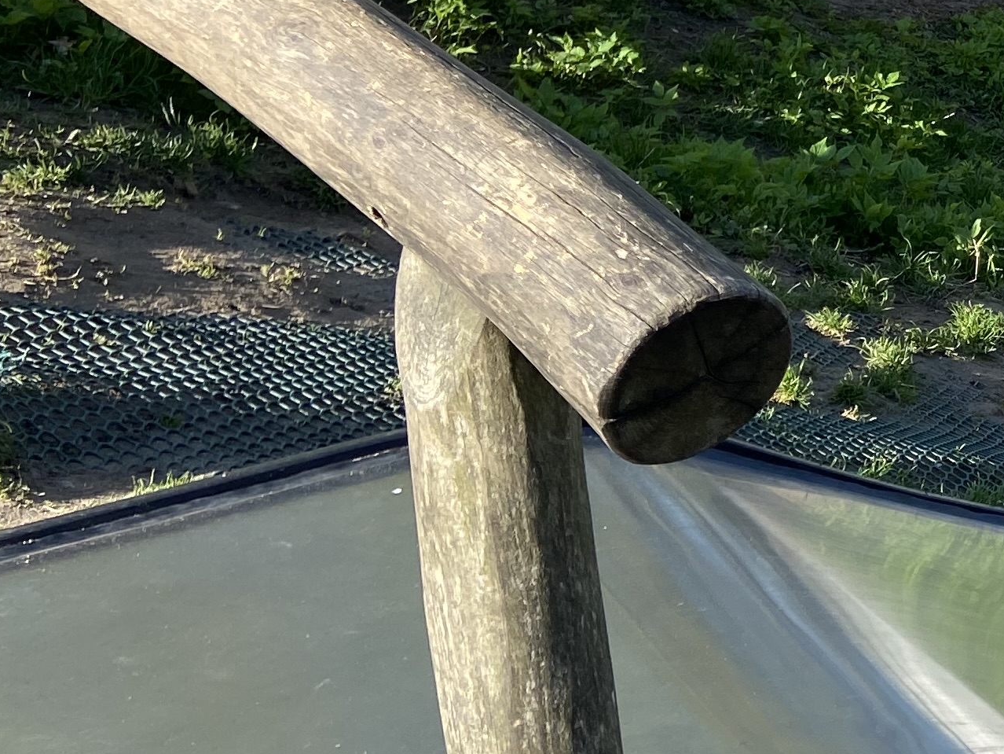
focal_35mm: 82
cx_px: 1492
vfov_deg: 17.6
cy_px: 27
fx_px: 2379
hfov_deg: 20.5
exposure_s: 1/934
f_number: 1.8
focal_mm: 4.25
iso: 32
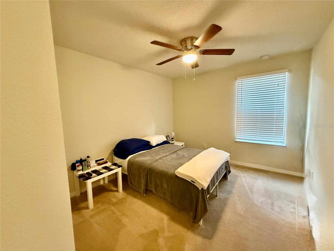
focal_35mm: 14
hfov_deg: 102.1
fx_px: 135
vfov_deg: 85.7
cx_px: 167
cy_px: 126
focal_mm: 2.22
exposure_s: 1/60
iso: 800
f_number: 2.2
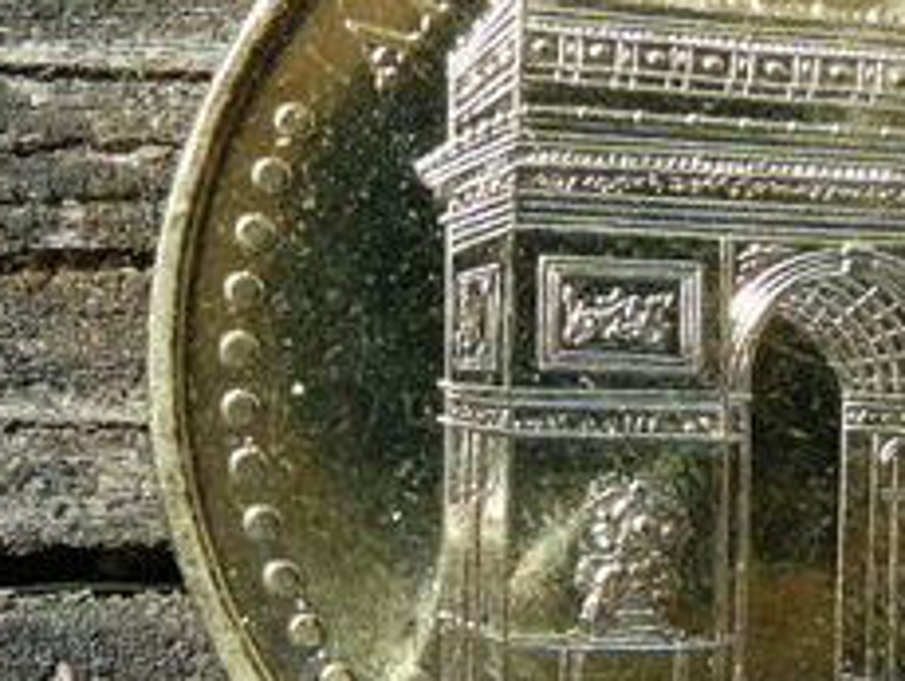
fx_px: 2617
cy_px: 358
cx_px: 732
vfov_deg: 14.8
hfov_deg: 19.4
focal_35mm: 100
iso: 100
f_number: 3.9
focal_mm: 6.5
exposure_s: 1/400
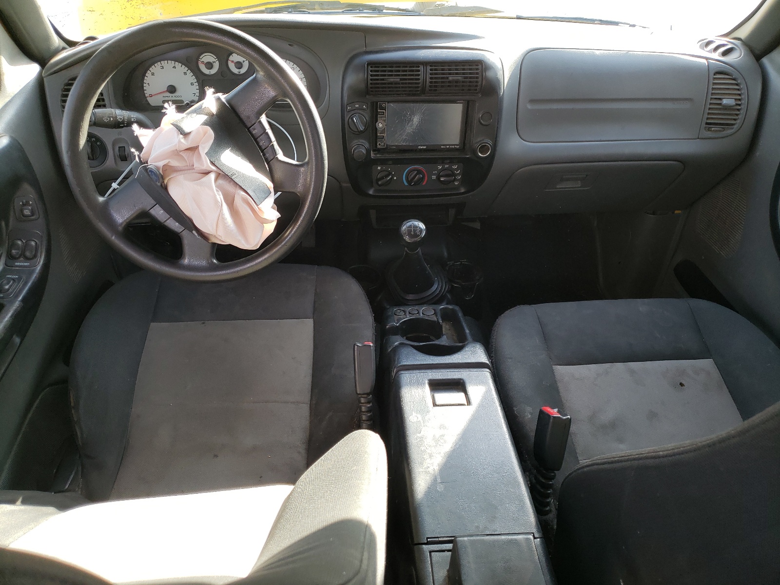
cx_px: 390
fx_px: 586
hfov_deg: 67.3
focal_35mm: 26
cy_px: 292
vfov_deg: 53.1
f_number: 1.5
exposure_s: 1/120
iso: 54
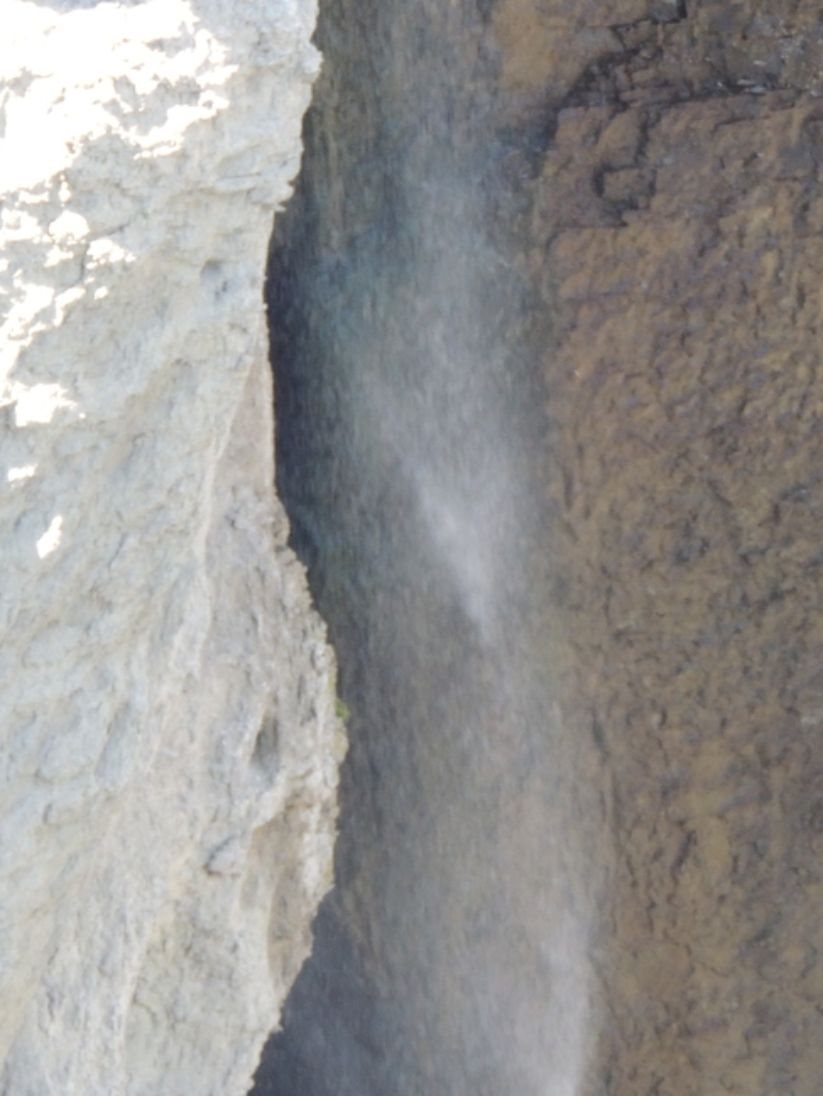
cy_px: 731
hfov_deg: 3.0
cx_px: 519
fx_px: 15623
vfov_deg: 4.0
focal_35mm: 493
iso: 400
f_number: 4.7
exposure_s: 1/160
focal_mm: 44.5
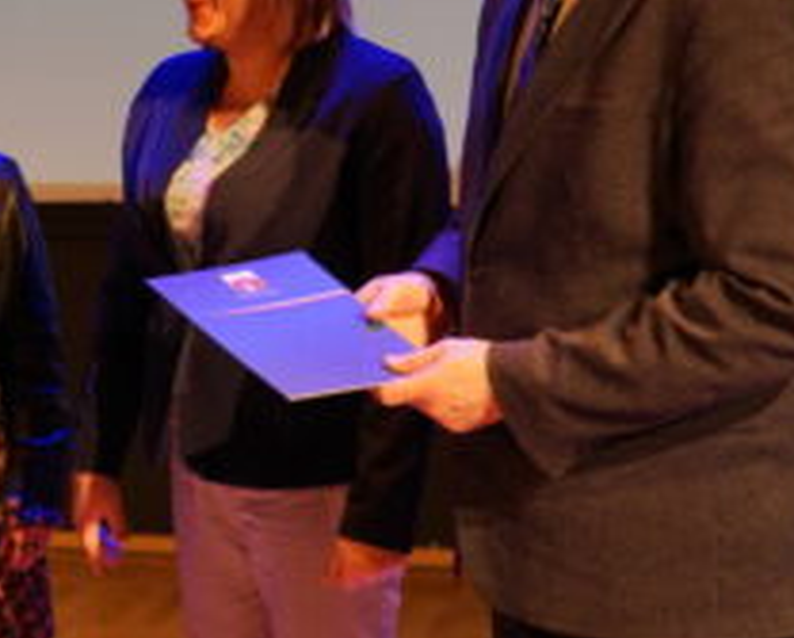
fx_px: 2189
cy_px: 149
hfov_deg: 20.4
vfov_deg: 16.5
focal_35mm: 93
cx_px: 229
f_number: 2.8
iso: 400
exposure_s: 1/100
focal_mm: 43
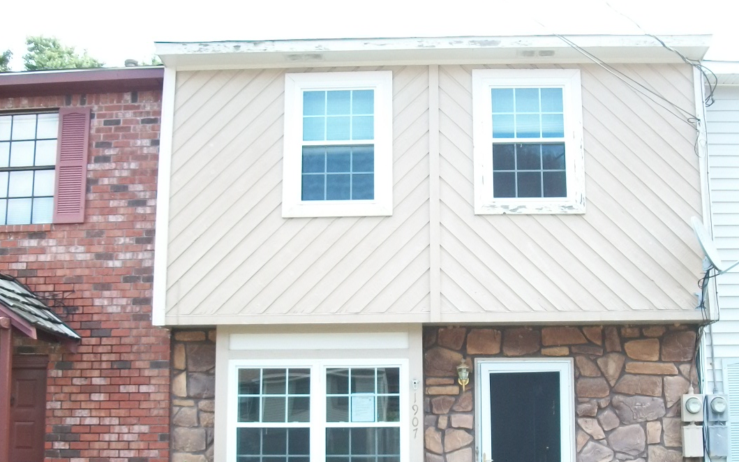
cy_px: 304
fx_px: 826
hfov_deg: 48.1
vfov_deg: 31.0
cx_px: 415
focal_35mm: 41
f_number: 2.9
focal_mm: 5.7
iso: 80
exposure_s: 1/125
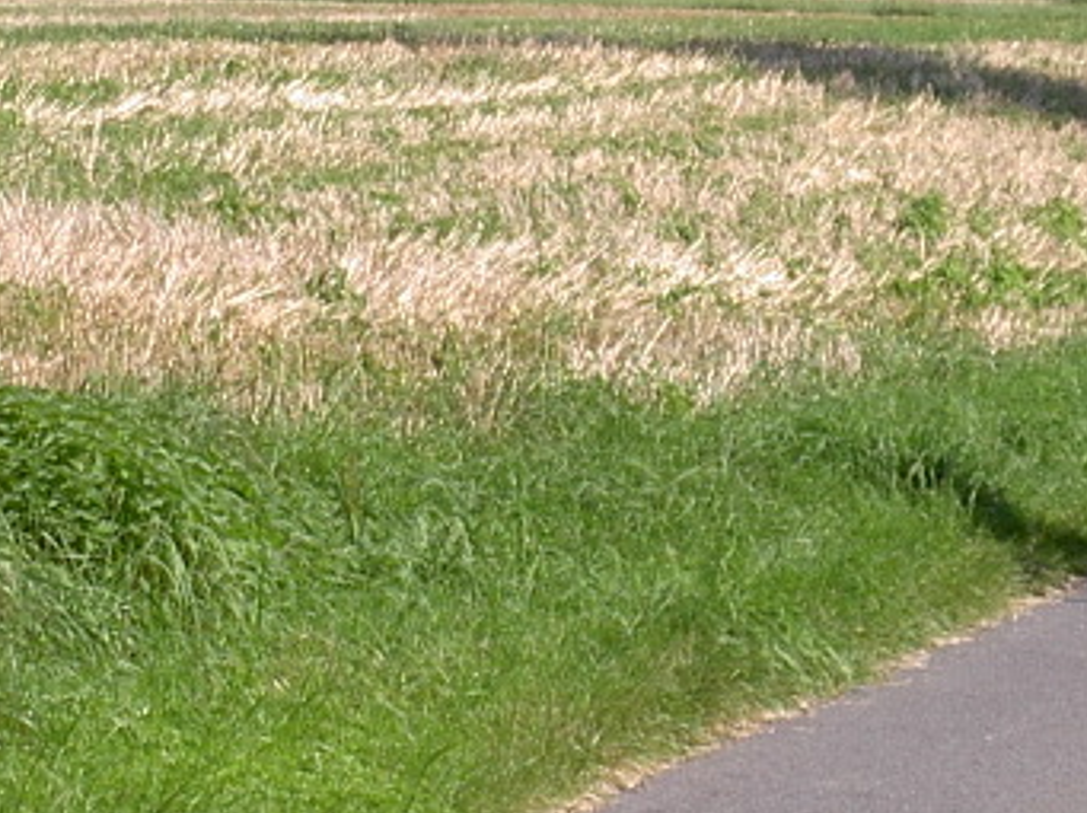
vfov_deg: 4.5
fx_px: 10258
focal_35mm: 327
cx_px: 437
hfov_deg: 6.1
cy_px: 641
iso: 100
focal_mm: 24
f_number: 4.9
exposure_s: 1/476
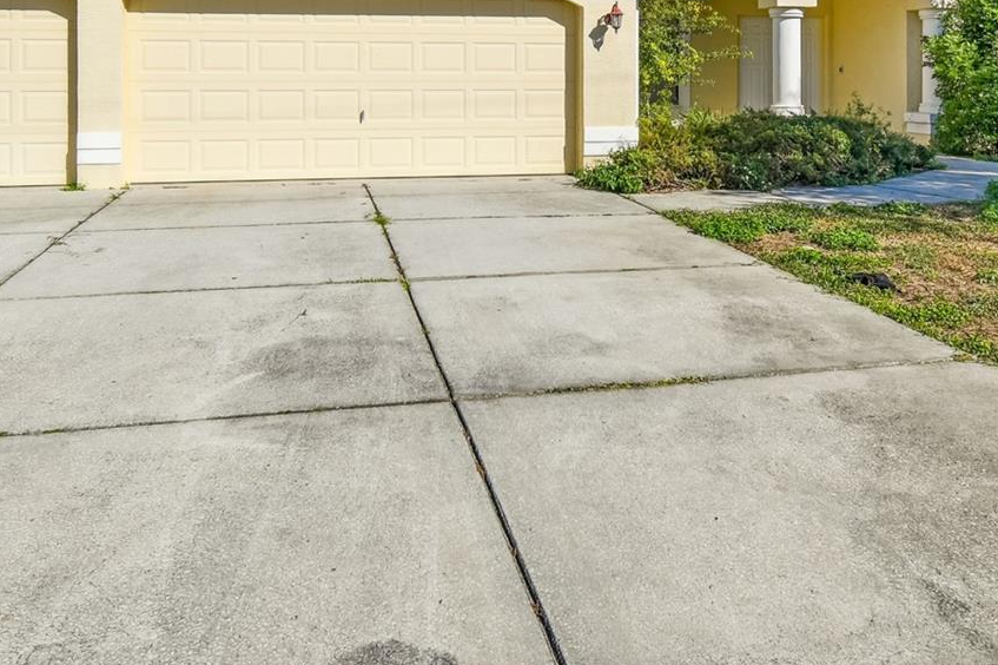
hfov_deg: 55.8
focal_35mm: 34
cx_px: 524
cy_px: 83
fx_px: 942
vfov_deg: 36.7
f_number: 7.1
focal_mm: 12
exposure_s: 1/200
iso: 100
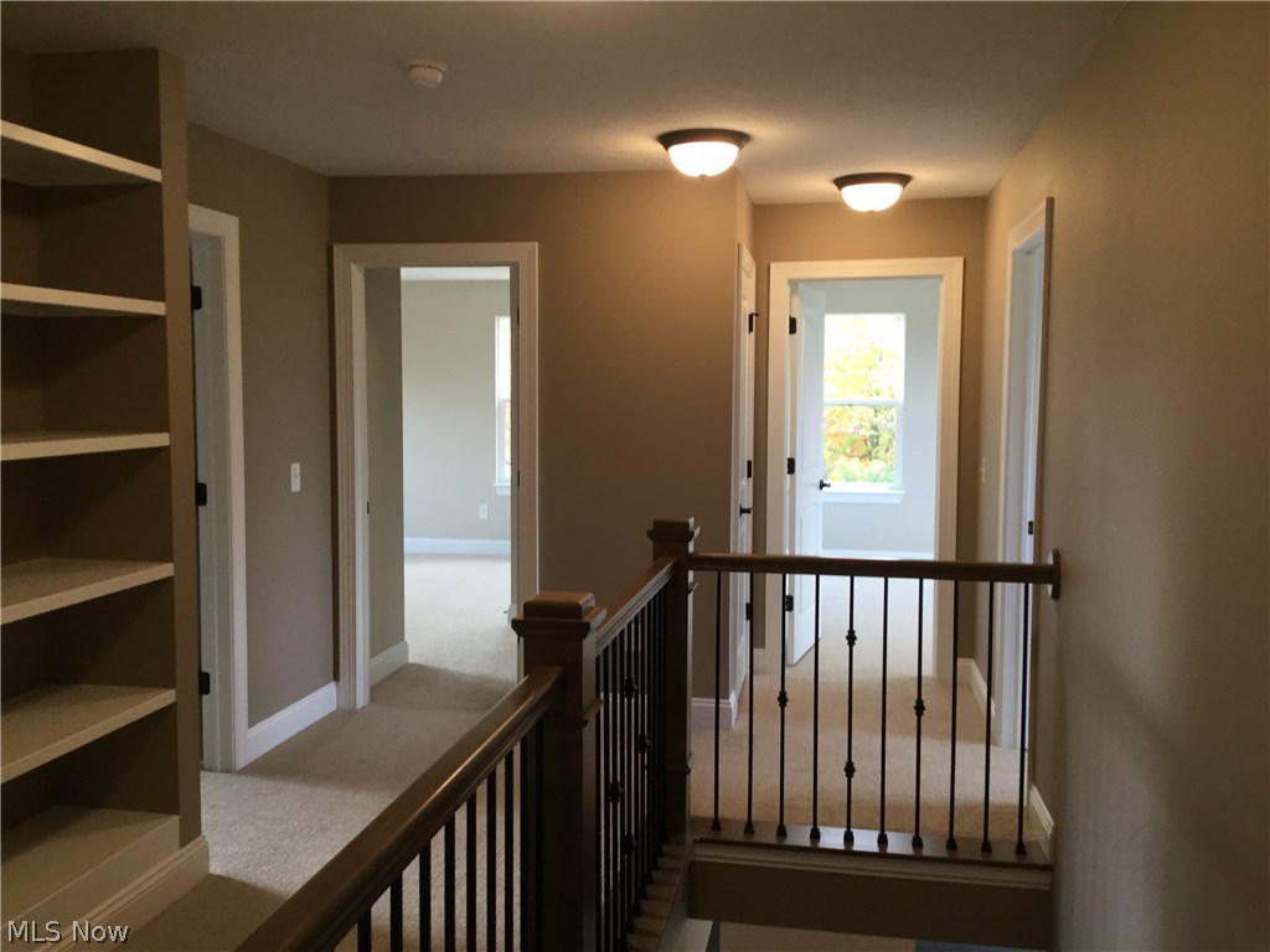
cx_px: 635
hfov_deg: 58.4
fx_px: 1137
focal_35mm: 31
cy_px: 476
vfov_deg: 45.4
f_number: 2.4
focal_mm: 3.3
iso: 50
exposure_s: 1/30
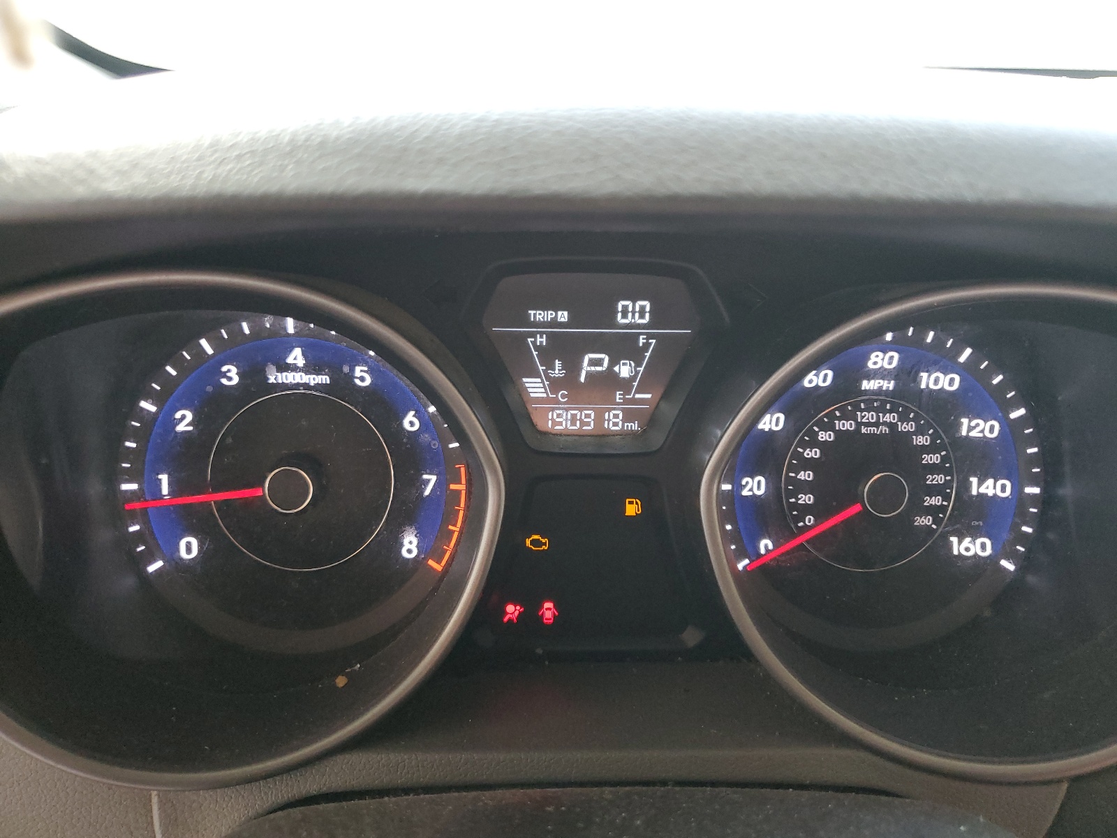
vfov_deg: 53.1
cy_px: 419
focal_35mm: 26
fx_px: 839
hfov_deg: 67.3
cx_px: 558
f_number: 1.5
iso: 124
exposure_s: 1/60.2
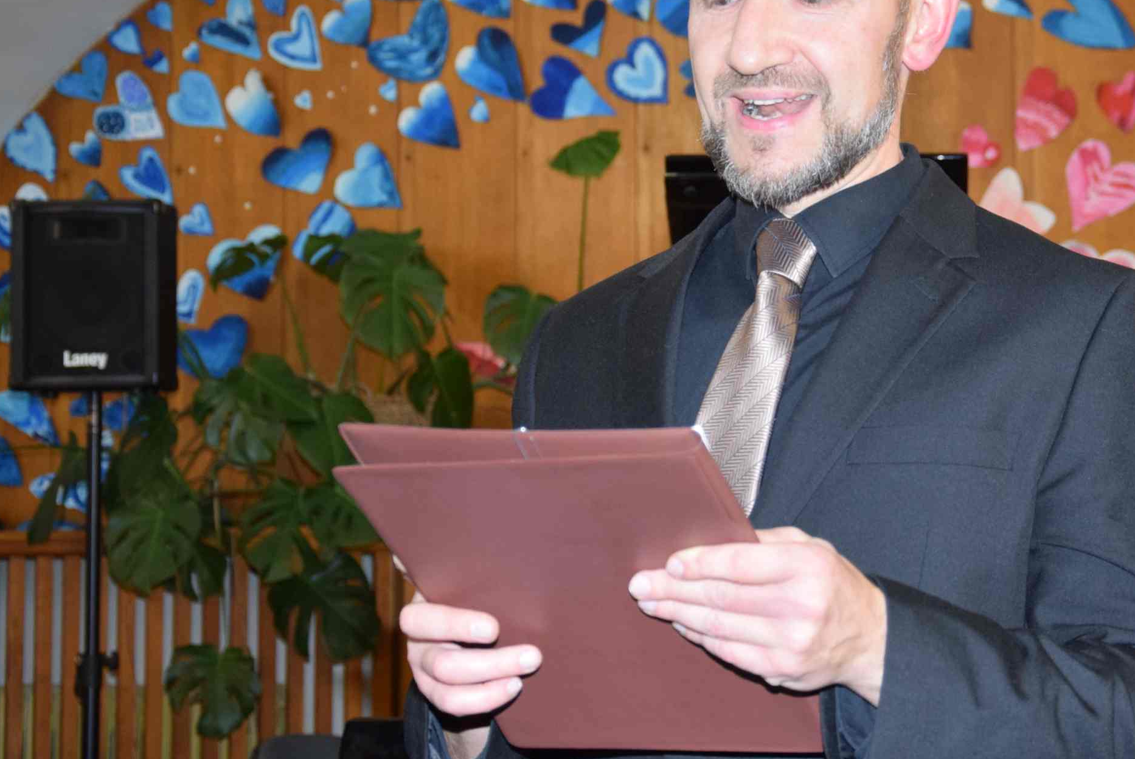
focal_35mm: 101
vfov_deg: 13.6
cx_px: 788
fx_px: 3187
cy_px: 270
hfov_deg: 20.1
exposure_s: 1/100
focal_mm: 42
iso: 800
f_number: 4.8
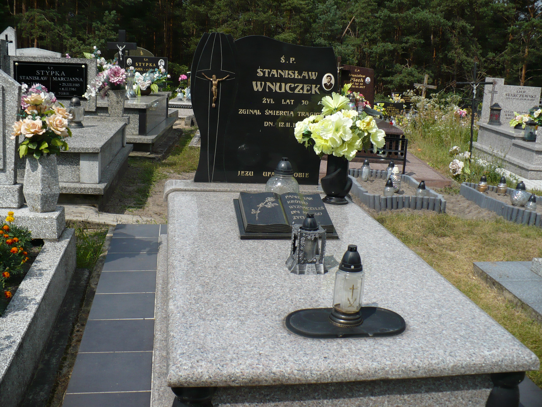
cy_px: 204
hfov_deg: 50.1
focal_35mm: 37
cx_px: 271
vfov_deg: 38.7
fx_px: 579
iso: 100
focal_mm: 6.1
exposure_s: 1/250
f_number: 8
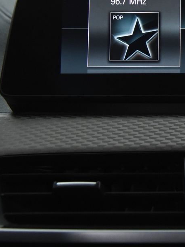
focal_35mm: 97
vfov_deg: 20.0
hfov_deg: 14.6
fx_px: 692
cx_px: 240
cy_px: 38
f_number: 4
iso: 4000
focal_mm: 38
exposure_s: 1/40
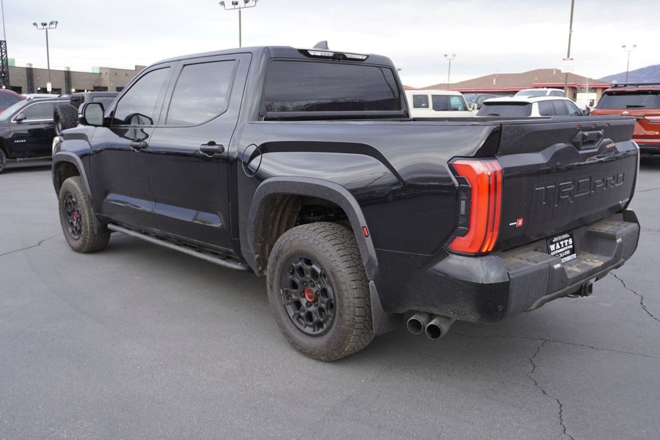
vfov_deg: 40.5
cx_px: 329
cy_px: 215
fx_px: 596
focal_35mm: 33
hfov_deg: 57.9
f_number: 4
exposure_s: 1/60
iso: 125
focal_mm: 21
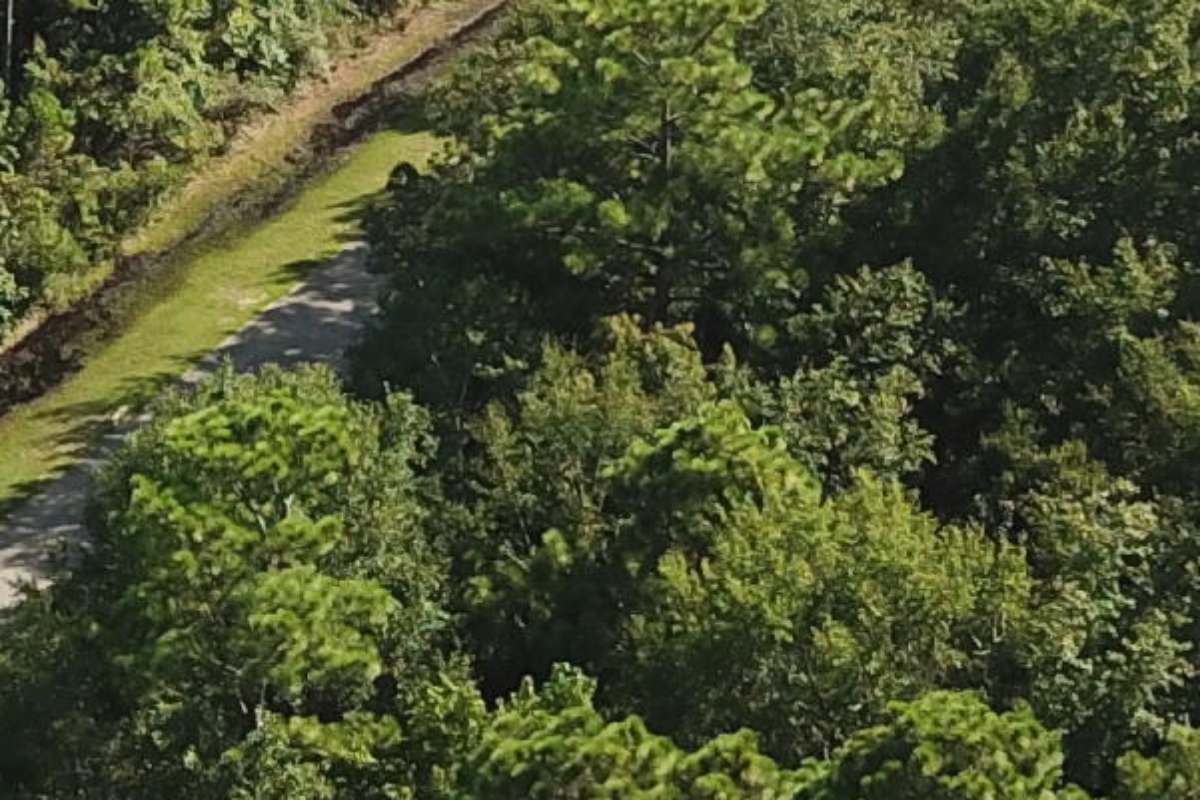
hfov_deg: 14.7
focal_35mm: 135
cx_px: -208
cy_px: -134
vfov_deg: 10.0
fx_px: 4501
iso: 100
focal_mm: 4.7
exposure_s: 1/675
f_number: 2.2
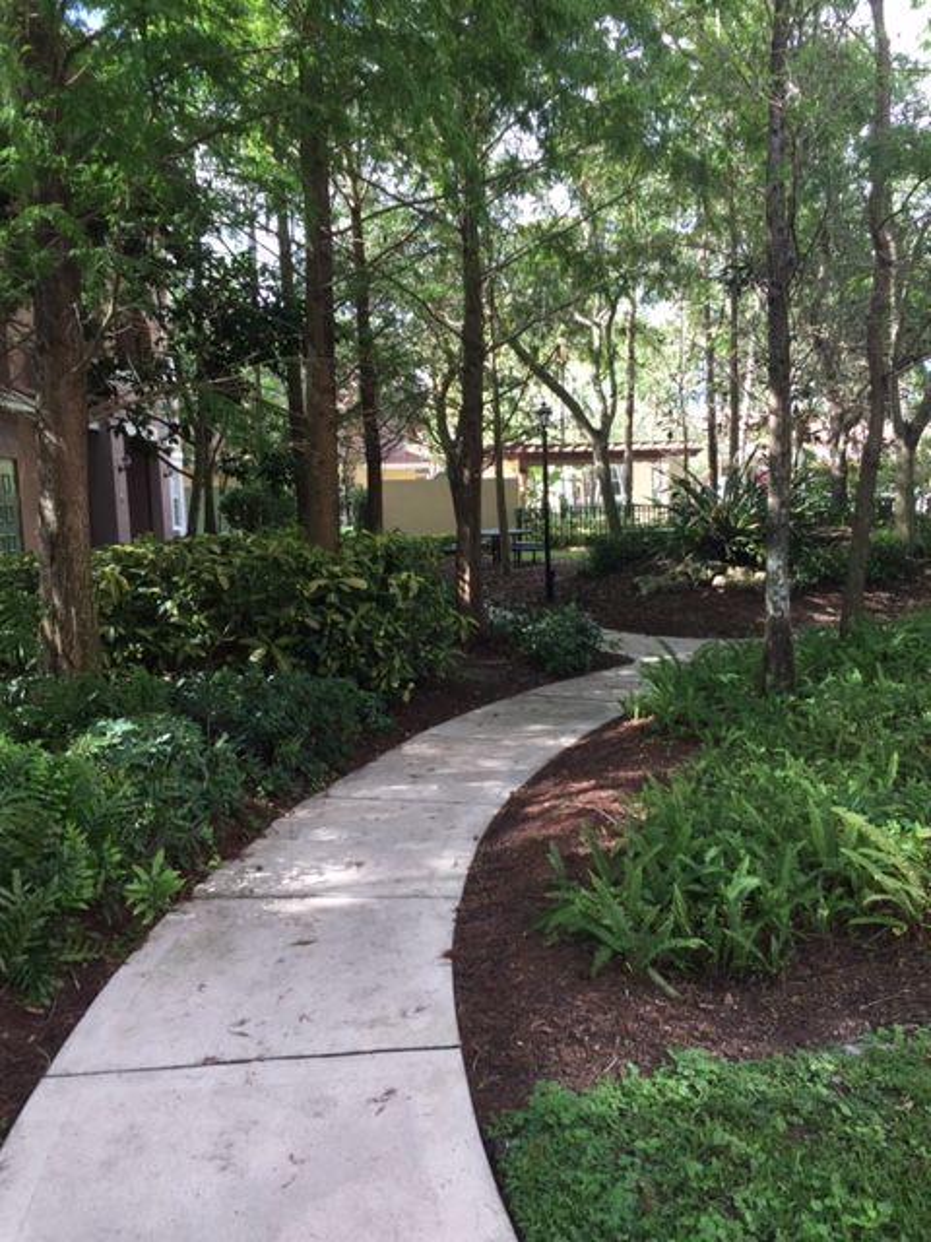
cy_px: 621
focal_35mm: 29
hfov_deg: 48.2
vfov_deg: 61.7
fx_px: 1040
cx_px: 466
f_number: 2.2
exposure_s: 1/120
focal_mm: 4.15
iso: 32
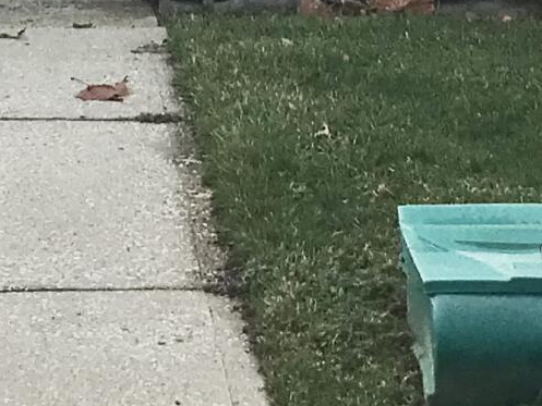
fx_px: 2647
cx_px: 172
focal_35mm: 169
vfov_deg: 8.3
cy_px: -462
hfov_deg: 11.7
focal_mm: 3.99
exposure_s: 1/863
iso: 20
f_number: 1.8
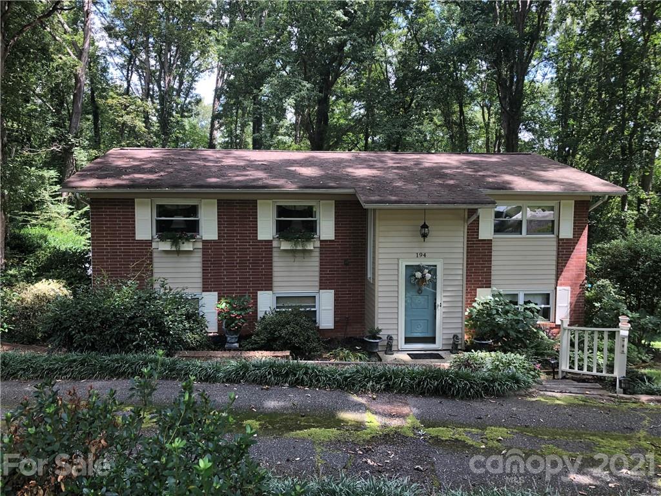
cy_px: 248
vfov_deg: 49.7
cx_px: 330
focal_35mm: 28
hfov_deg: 63.4
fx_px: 535
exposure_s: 1/120
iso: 32
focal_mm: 3.99
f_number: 1.8
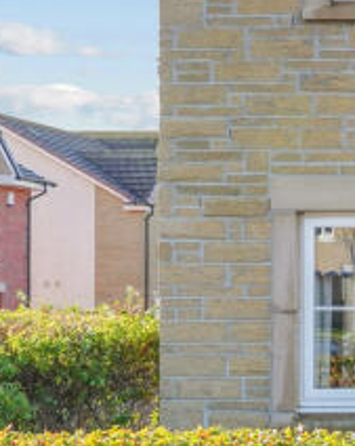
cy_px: 287
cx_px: 758
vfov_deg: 17.6
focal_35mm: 109
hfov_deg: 12.2
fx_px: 1435
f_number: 8
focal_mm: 24
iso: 250
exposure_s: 1/80
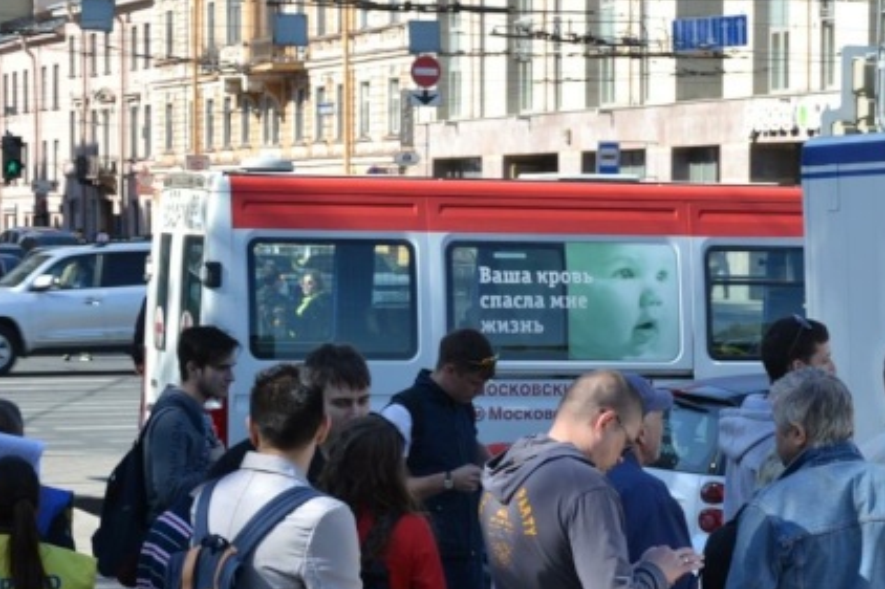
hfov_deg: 18.4
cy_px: 405
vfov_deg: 12.3
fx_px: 2728
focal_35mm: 111
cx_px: 598
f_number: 7.1
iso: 100
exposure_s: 1/200
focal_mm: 52
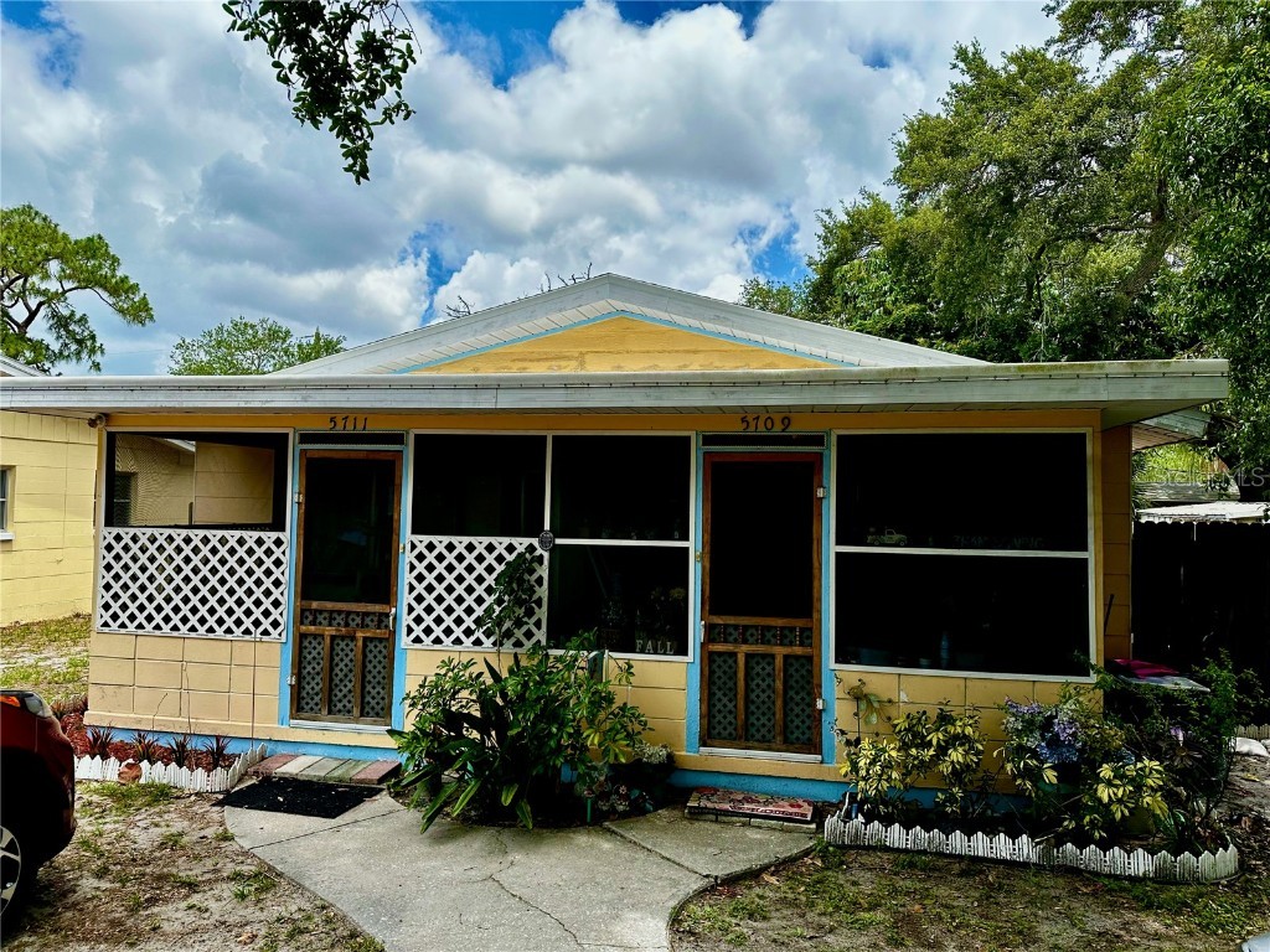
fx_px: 881
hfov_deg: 71.6
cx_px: 635
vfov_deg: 56.8
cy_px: 476
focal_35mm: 24
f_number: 1.78
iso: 80
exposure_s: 1/3597
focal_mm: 6.86
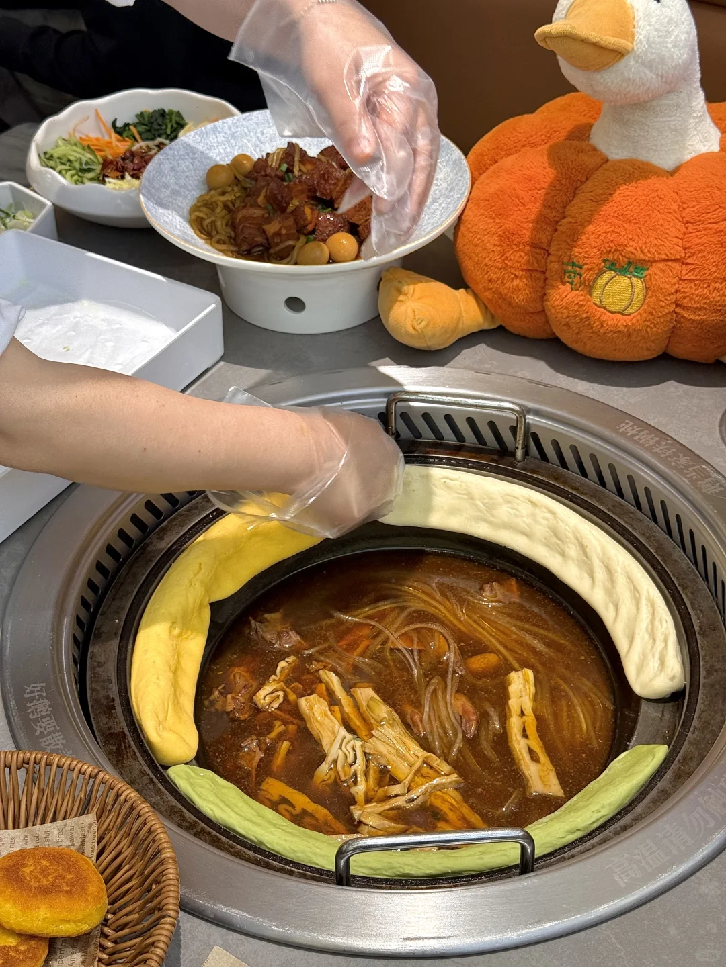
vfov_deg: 39.7
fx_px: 1342
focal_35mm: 48
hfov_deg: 30.3
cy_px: 484
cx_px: 363
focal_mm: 6.76
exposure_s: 1/100
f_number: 1.78
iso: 125
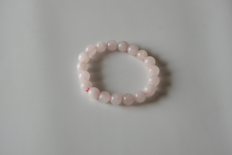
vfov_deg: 25.1
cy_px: 78
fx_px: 348
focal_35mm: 54
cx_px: 116
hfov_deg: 36.9
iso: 100
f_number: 6.3
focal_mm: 36
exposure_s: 1/80
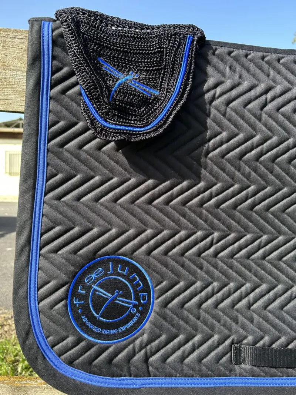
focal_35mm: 26
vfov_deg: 67.3
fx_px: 296
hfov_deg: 53.1
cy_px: 198
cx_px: 148
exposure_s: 1/521
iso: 50
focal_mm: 5.7
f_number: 1.5
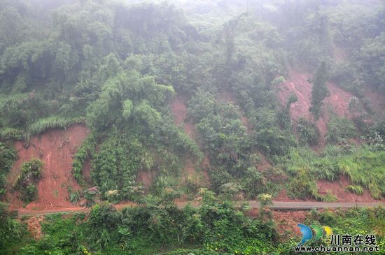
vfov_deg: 22.6
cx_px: 192
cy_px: 128
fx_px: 641
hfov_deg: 33.4
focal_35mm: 60
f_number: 4.5
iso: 400
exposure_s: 1/80
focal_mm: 40
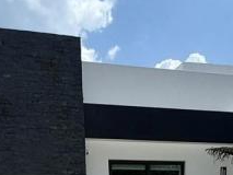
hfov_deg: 30.7
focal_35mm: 63
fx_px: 424
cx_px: 128
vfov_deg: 17.5
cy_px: 339
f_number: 2.2
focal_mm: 2.22
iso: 32
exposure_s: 1/3906
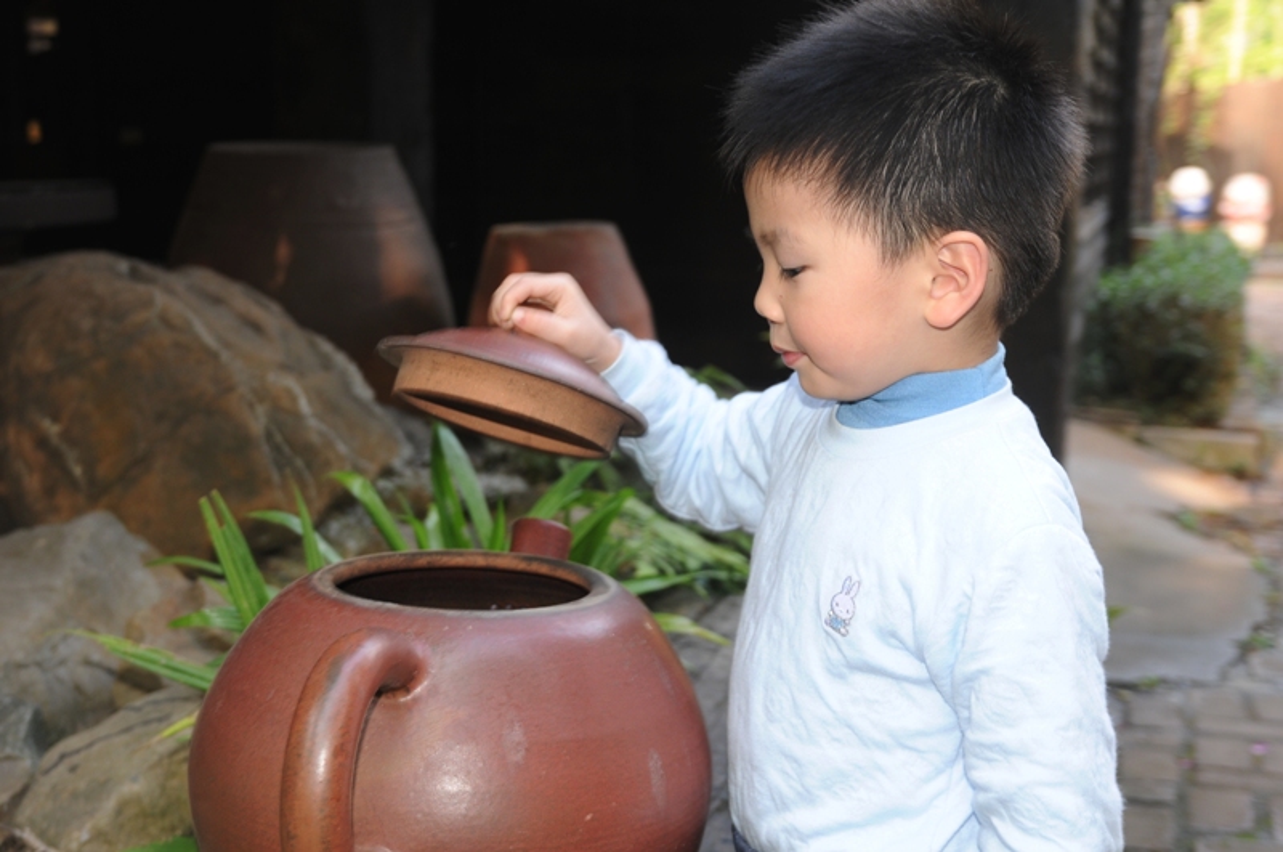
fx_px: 1815
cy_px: 426
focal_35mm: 51
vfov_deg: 26.4
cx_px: 642
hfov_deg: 38.9
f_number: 4.5
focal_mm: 34
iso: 200
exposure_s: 1/60
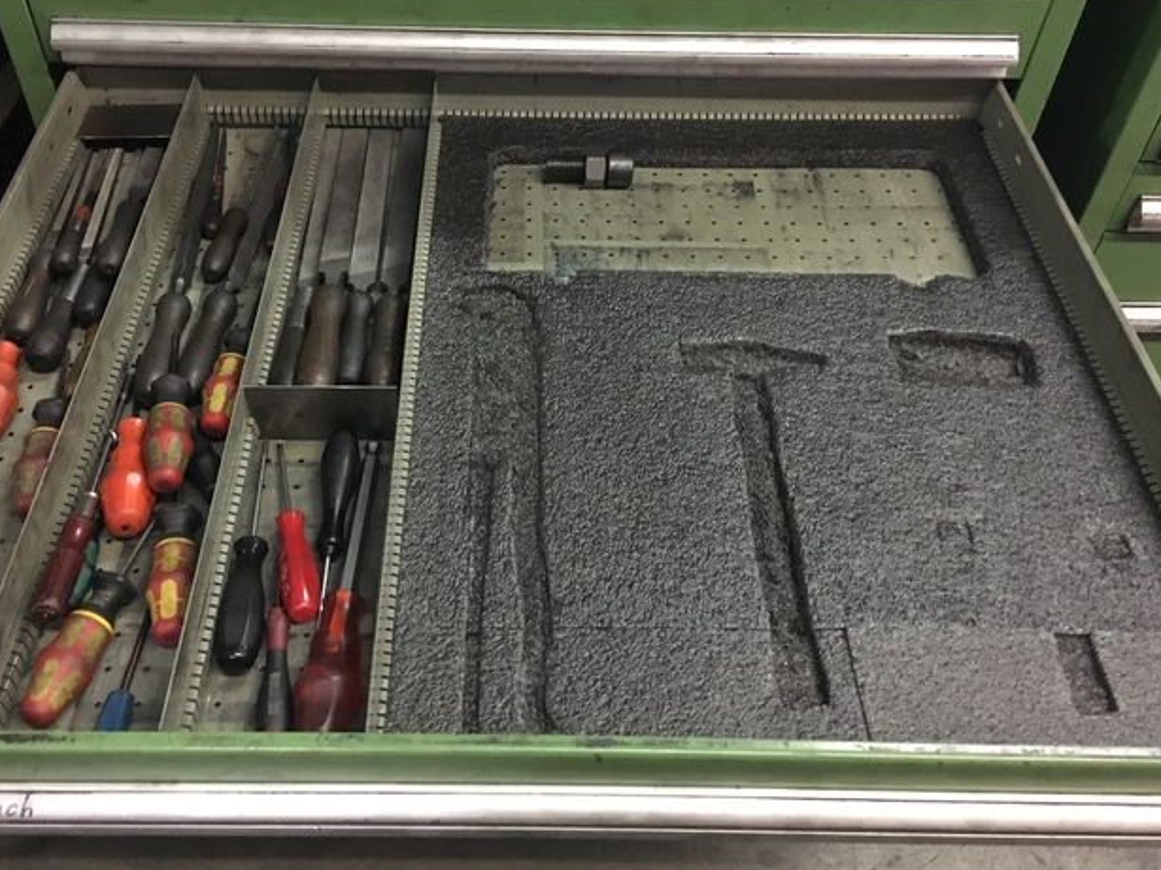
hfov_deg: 55.3
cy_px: 384
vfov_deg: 42.9
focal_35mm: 33
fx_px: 1107
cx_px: 527
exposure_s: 1/17
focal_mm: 4.15
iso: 250
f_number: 2.2
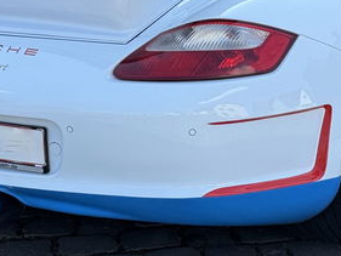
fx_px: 1291
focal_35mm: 131
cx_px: 220
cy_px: 15
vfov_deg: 11.2
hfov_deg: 15.0
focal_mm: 6.76
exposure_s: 1/1715
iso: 80
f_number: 1.78
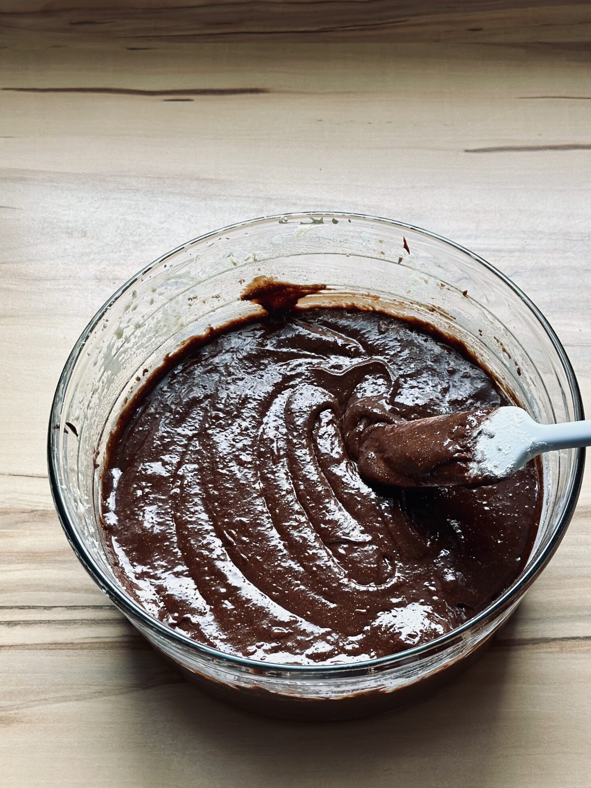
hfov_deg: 23.6
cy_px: 443
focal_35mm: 62
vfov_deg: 31.2
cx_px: 336
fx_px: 1412
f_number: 1.78
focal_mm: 6.86
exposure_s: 1/100
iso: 125
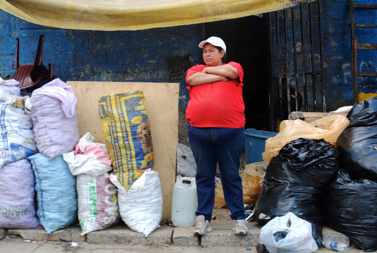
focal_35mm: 60
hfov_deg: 33.4
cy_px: 126
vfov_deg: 22.7
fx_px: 629
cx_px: 188
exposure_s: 1/125
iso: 100
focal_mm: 40
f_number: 5.6
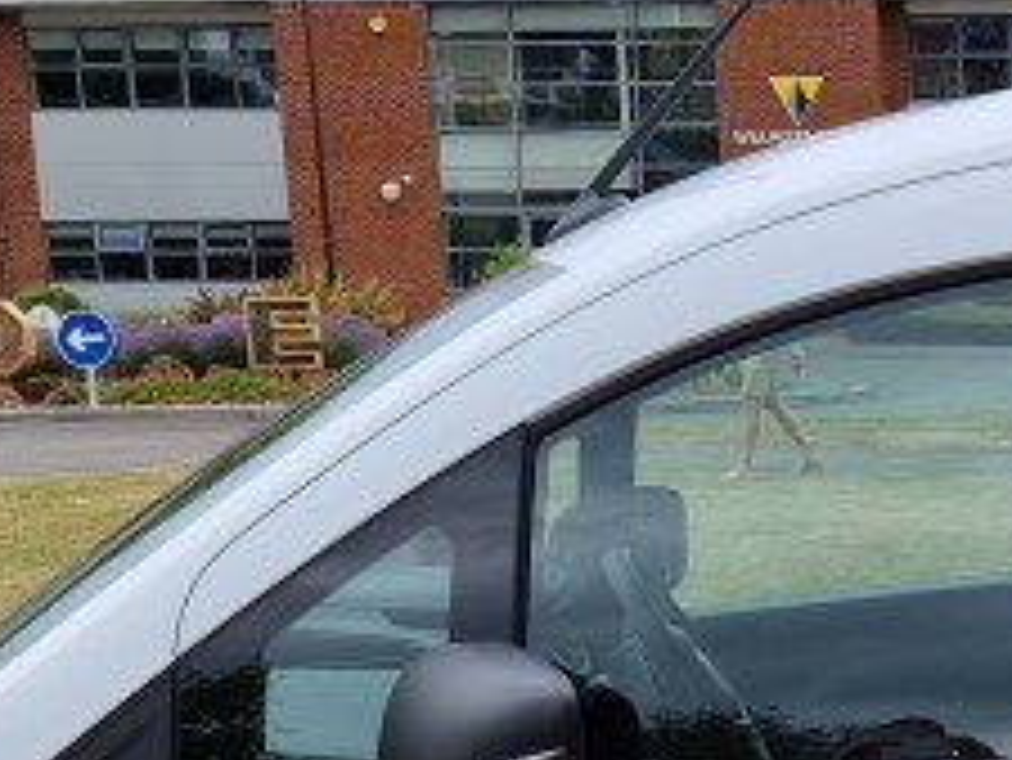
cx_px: 1025
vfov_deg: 14.0
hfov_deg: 18.7
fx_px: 2984
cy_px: 949
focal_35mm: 102
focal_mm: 5.4
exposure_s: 1/1040
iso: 50
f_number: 1.8
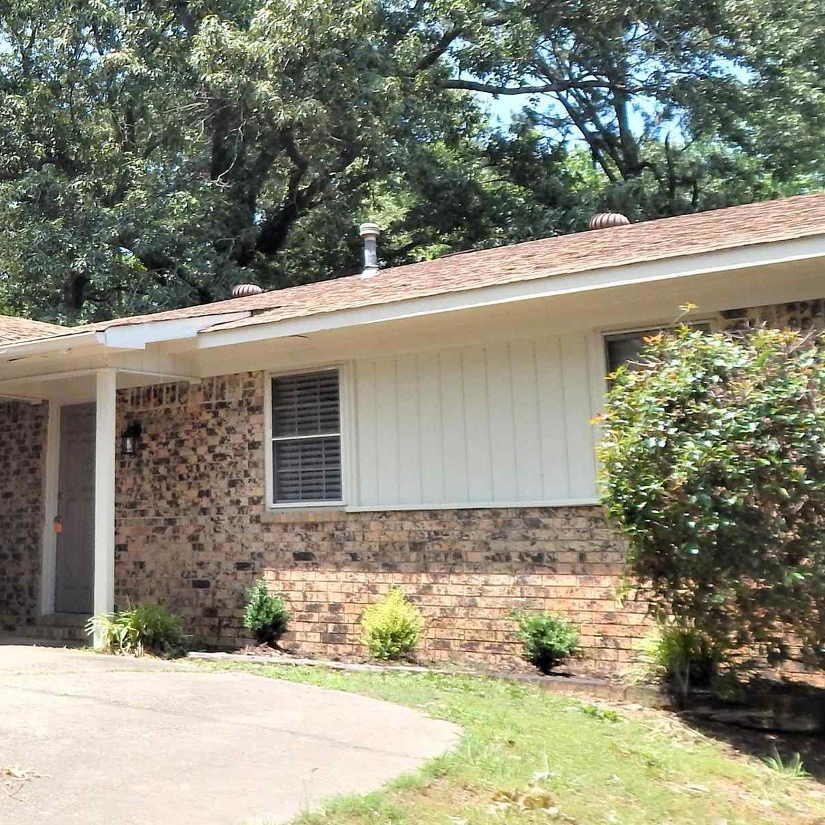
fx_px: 1321
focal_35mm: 49
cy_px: 208
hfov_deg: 33.0
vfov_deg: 34.0
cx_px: 89
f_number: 3
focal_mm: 4
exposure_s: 1/800
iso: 125
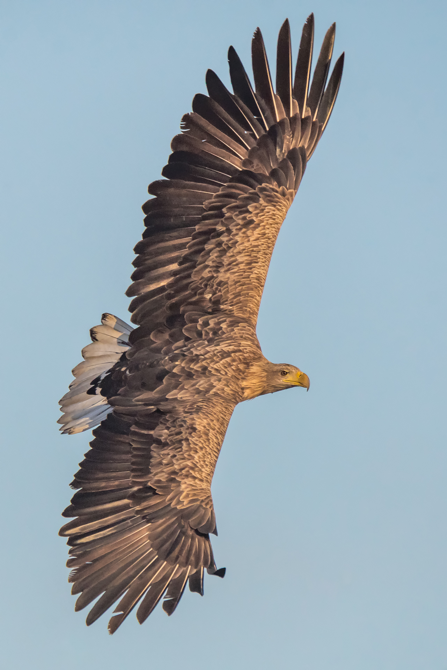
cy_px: 335
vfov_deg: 2.3
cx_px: 224
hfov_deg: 1.5
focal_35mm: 900
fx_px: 16761
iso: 800
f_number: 8
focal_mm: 600
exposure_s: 1/2500
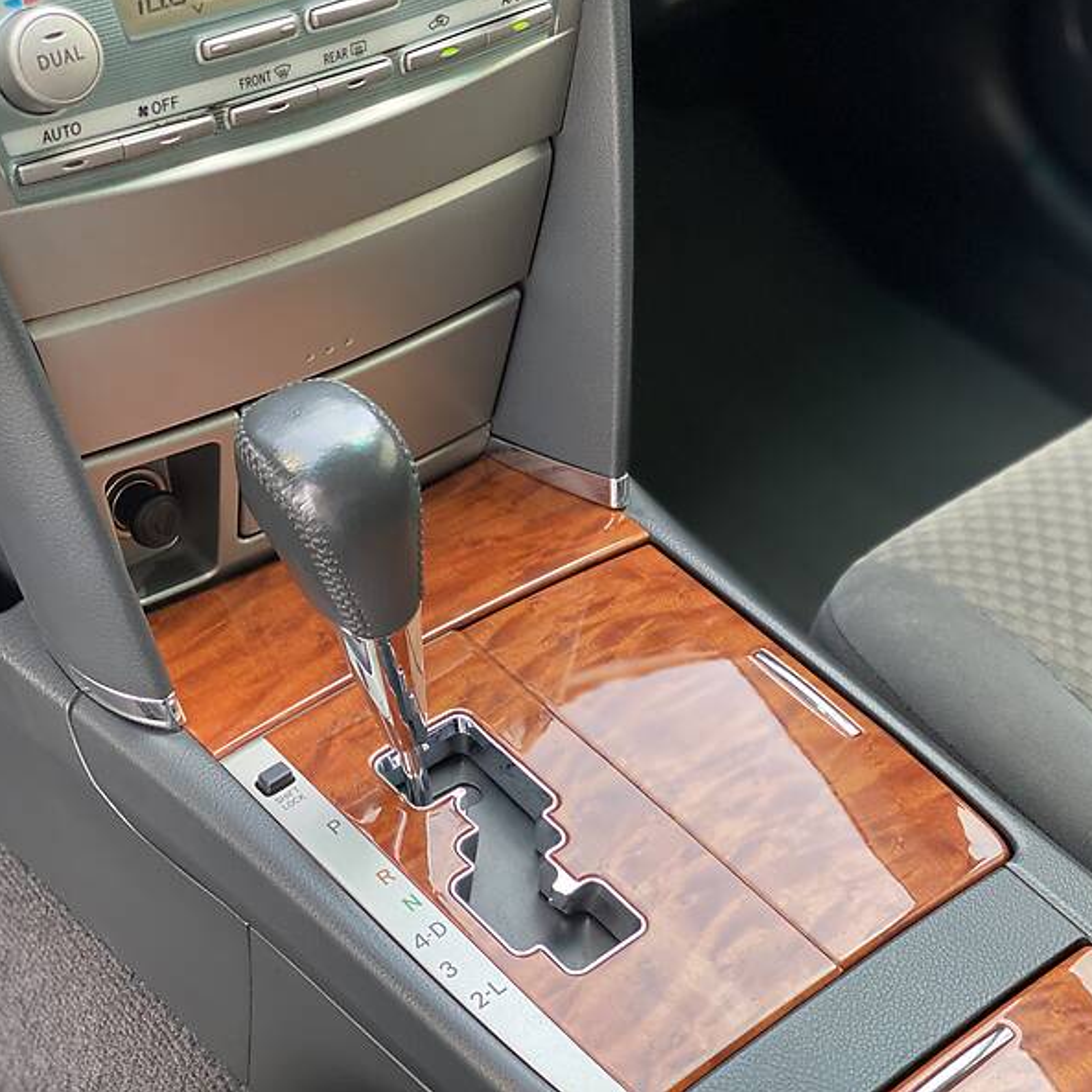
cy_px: 541
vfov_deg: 27.7
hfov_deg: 27.6
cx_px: 670
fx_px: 2213
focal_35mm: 62
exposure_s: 1/122
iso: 160
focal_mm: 6
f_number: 2
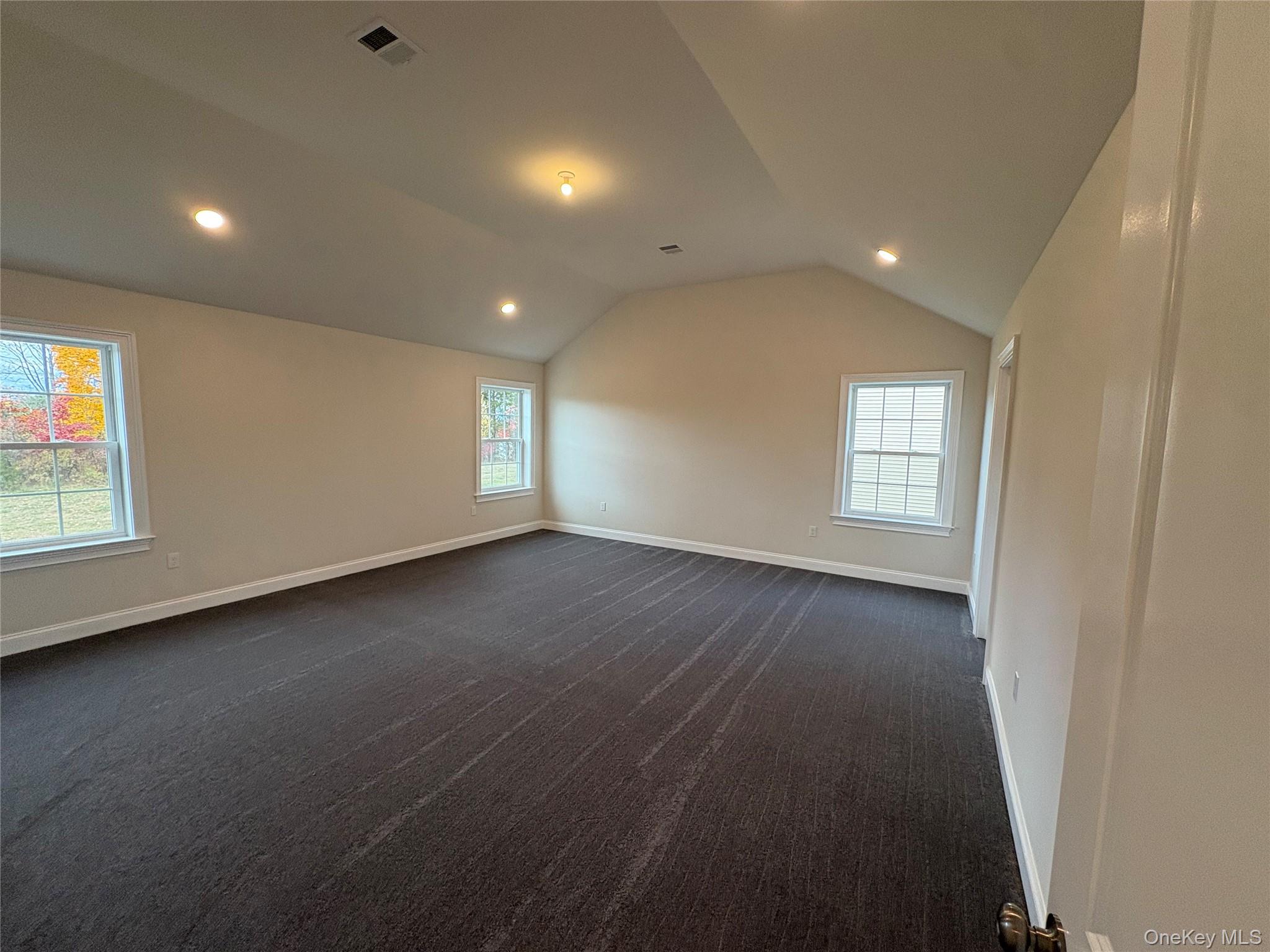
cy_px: 476
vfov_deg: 85.7
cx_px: 635
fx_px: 514
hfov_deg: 102.1
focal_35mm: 14
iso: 160
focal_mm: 2.22
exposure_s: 1/120
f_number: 2.2
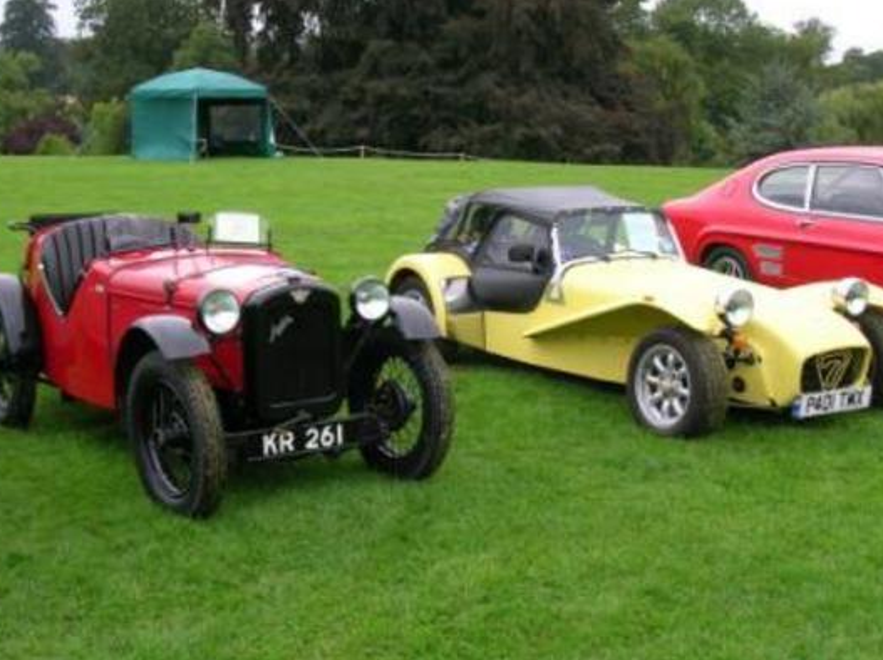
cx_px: 457
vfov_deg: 28.5
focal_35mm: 51
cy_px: 368
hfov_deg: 37.5
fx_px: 1299
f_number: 5.2
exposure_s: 1/79.8
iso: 50
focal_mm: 7
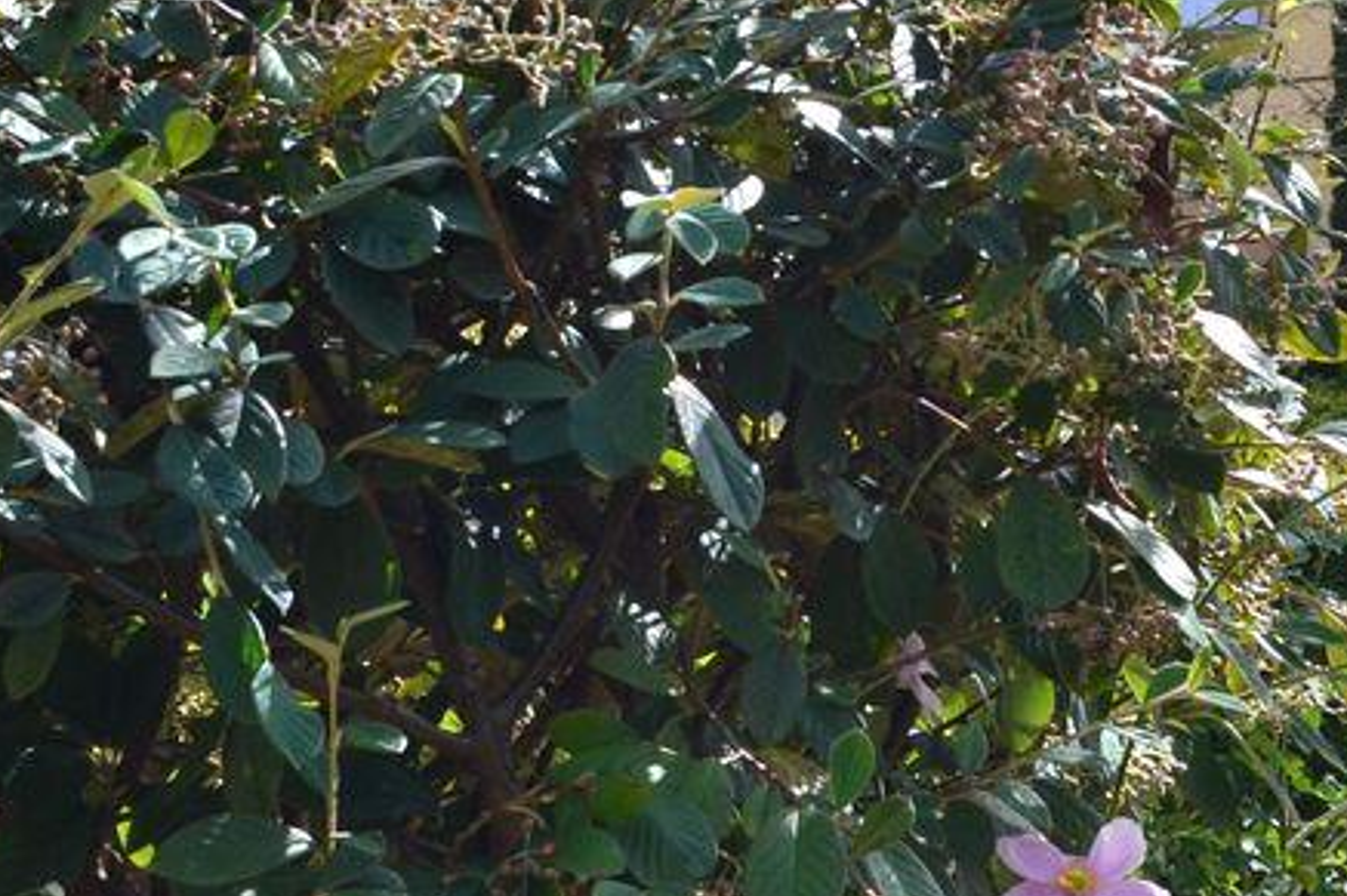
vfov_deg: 13.2
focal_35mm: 103
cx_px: 1683
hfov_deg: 18.6
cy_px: 191
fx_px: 3852
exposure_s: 1/200
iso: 400
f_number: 10
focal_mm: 20
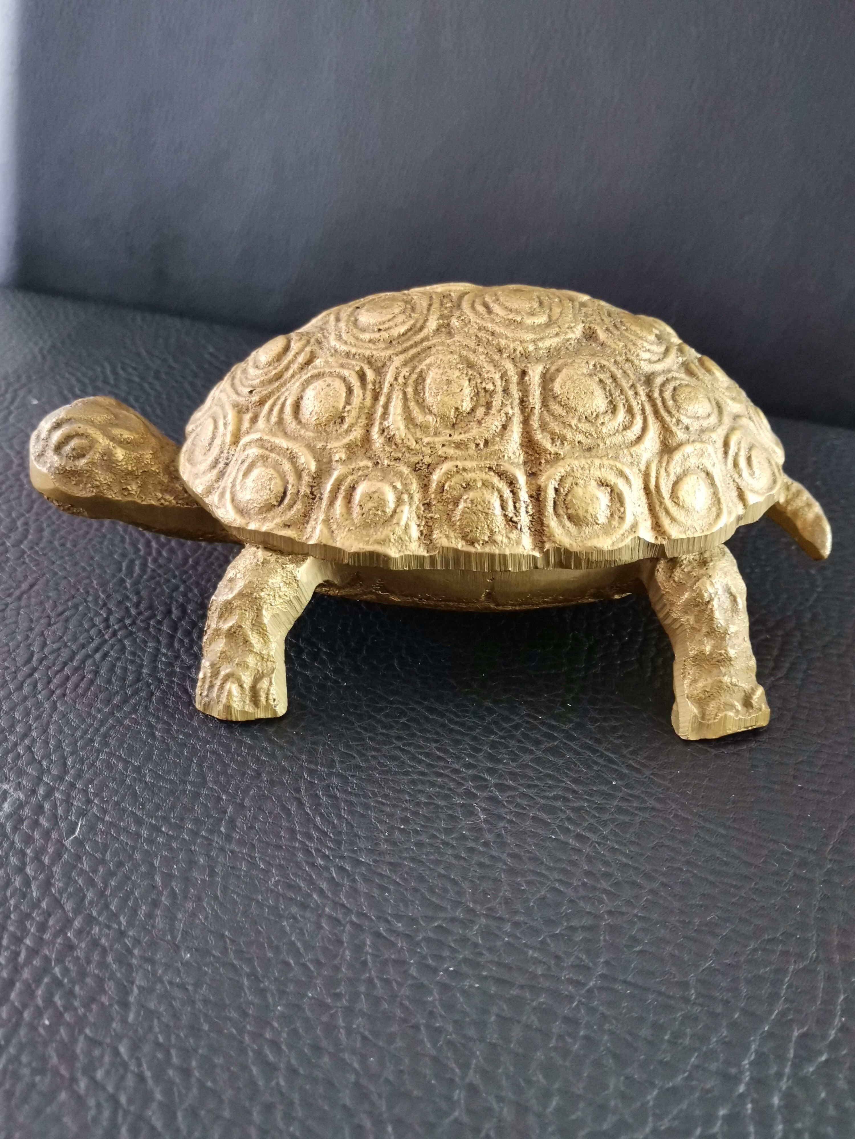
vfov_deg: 58.4
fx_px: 1021
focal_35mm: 31
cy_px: 570
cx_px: 428
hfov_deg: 45.4
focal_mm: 4.75
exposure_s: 1/25
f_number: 2.4
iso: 640
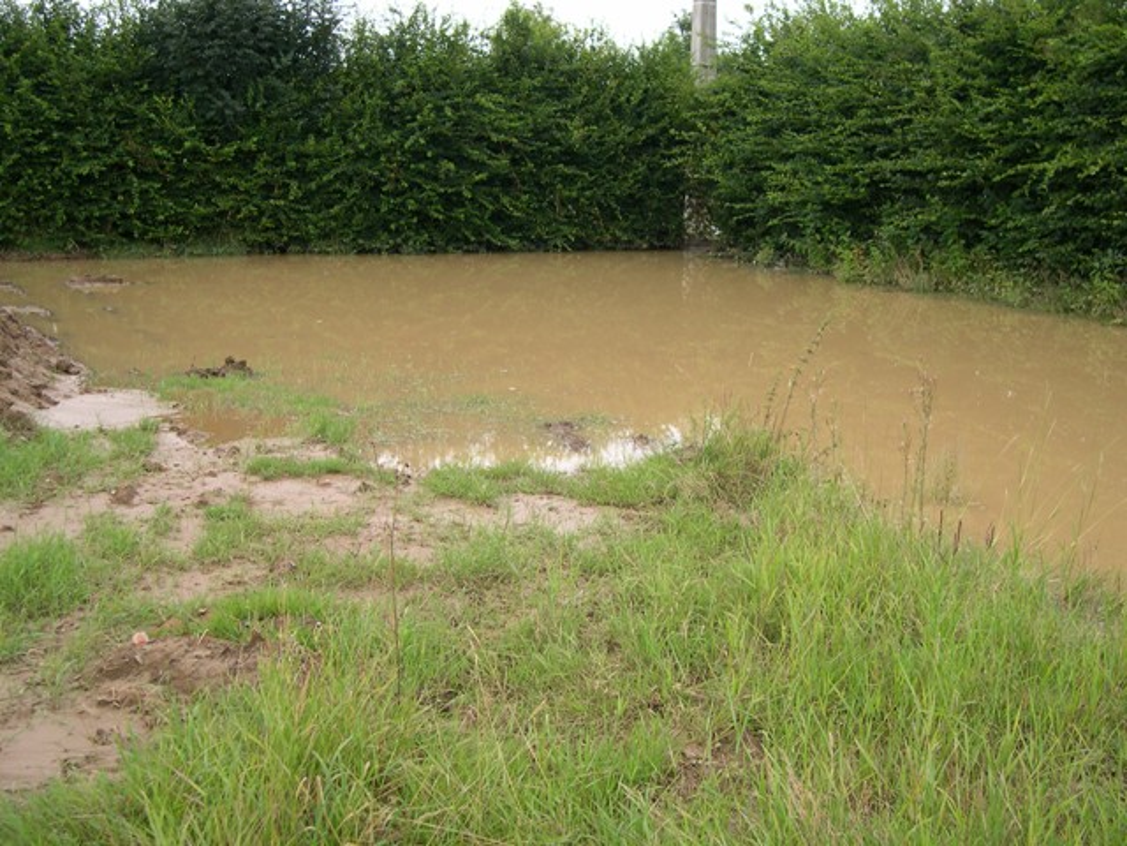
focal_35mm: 38
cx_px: 564
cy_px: 423
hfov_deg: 49.0
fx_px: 1237
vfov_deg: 37.7
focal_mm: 8
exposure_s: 1/266
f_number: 2.8
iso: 100
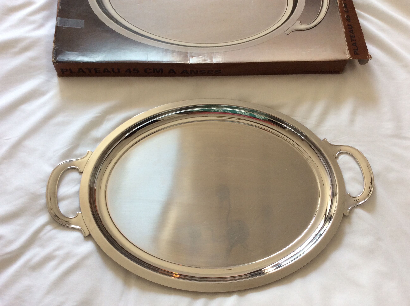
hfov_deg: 56.9
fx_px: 378
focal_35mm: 32
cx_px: 205
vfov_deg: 44.1
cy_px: 153
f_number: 2.4
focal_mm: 3.3
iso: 40
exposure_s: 1/33
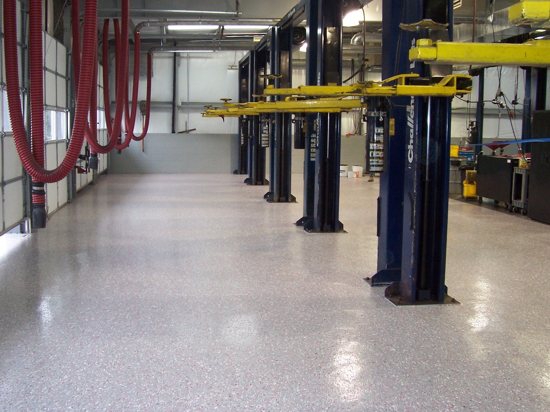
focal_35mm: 39
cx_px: 243
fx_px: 620
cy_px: 198
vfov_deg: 36.8
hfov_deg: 47.8
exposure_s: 1/90
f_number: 2.7
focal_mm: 5.6
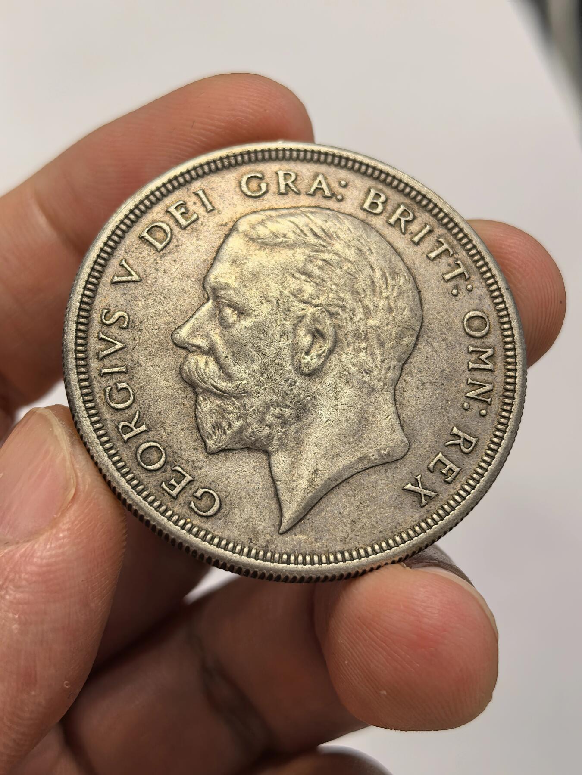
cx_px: 291
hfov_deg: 27.0
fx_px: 1211
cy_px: 388
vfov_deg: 35.5
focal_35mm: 54
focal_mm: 6.98
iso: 200
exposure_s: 1/100
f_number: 2
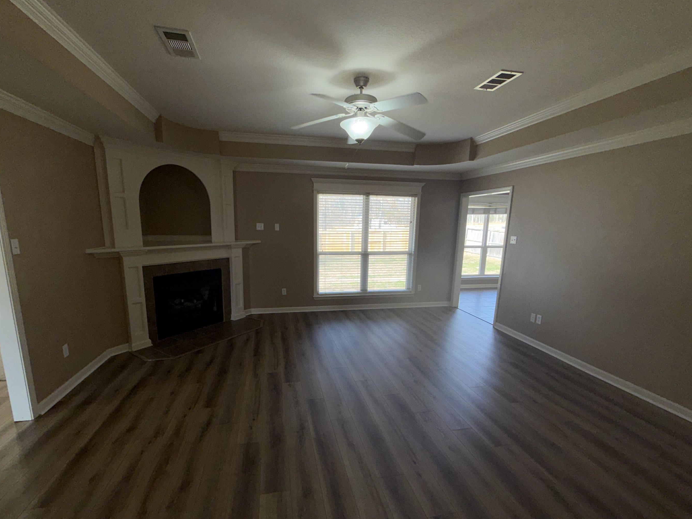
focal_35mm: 16
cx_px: 335
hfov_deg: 94.5
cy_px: 281
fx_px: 320
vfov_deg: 78.0
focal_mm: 2.22
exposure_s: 1/120
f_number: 2.2
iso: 40
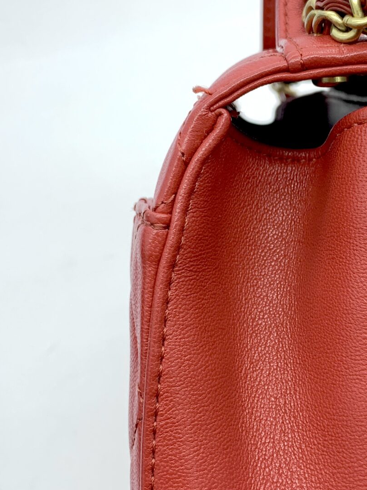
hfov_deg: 23.2
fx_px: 877
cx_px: 313
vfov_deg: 31.2
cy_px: 223
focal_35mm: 62
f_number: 1.8
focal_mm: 4.25
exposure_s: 1/100
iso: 80
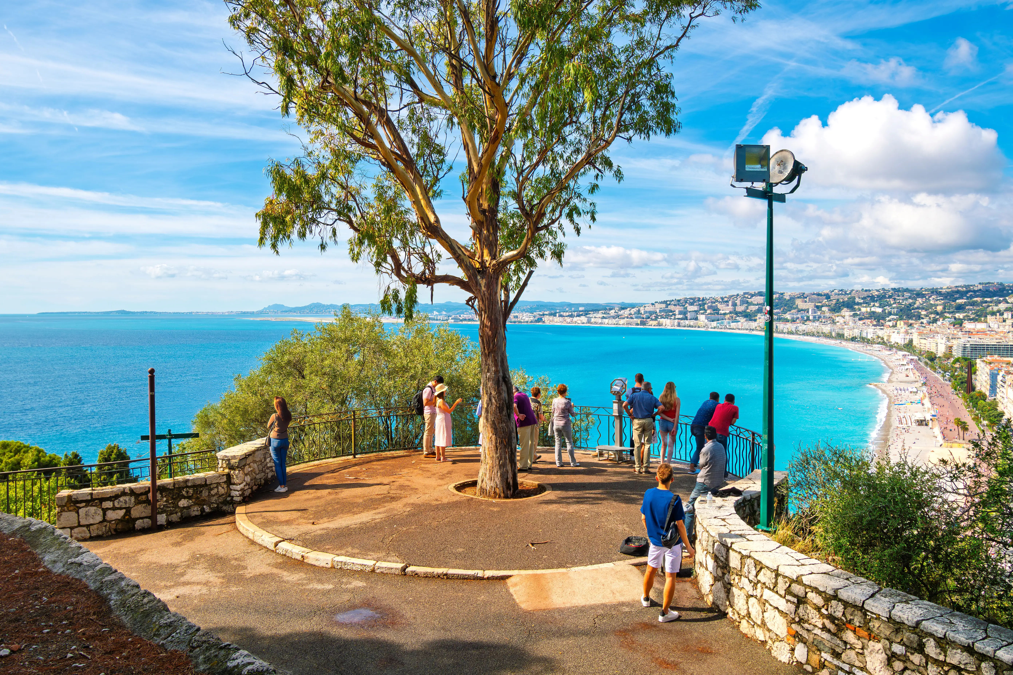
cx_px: 506
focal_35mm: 30
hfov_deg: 61.9
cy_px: 338
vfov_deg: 43.6
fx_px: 844
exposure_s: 1/320
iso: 100
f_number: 9
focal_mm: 20
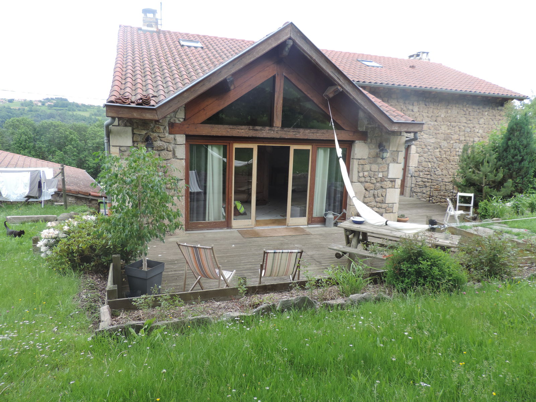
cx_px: 268
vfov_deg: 56.8
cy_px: 201
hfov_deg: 71.6
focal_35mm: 24
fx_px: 372
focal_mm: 4.3
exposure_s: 1/160
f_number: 3
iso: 80
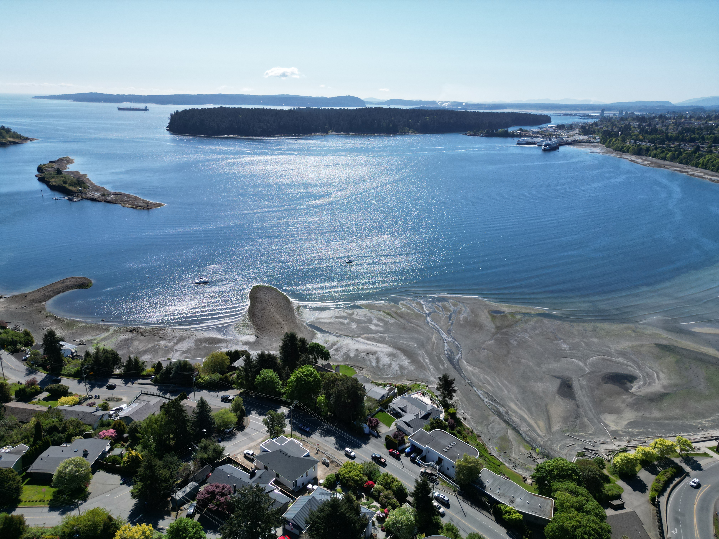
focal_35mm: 24
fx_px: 498
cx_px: 360
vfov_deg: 56.8
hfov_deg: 71.6
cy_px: 270
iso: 200
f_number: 1.7
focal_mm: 6.72
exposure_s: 1/4000
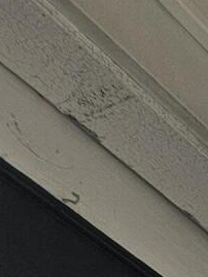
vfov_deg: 8.2
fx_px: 1369
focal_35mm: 171
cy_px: 1020
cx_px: 604
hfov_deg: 7.7
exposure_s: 1/1690
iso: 32
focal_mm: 5.4
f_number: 1.8
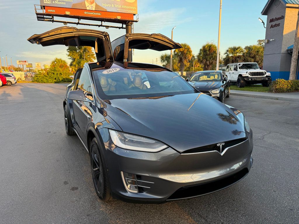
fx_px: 207
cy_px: 112
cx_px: 150
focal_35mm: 24
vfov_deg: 56.8
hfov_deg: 71.6
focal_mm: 6.76
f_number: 1.78
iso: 100
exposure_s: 1/504
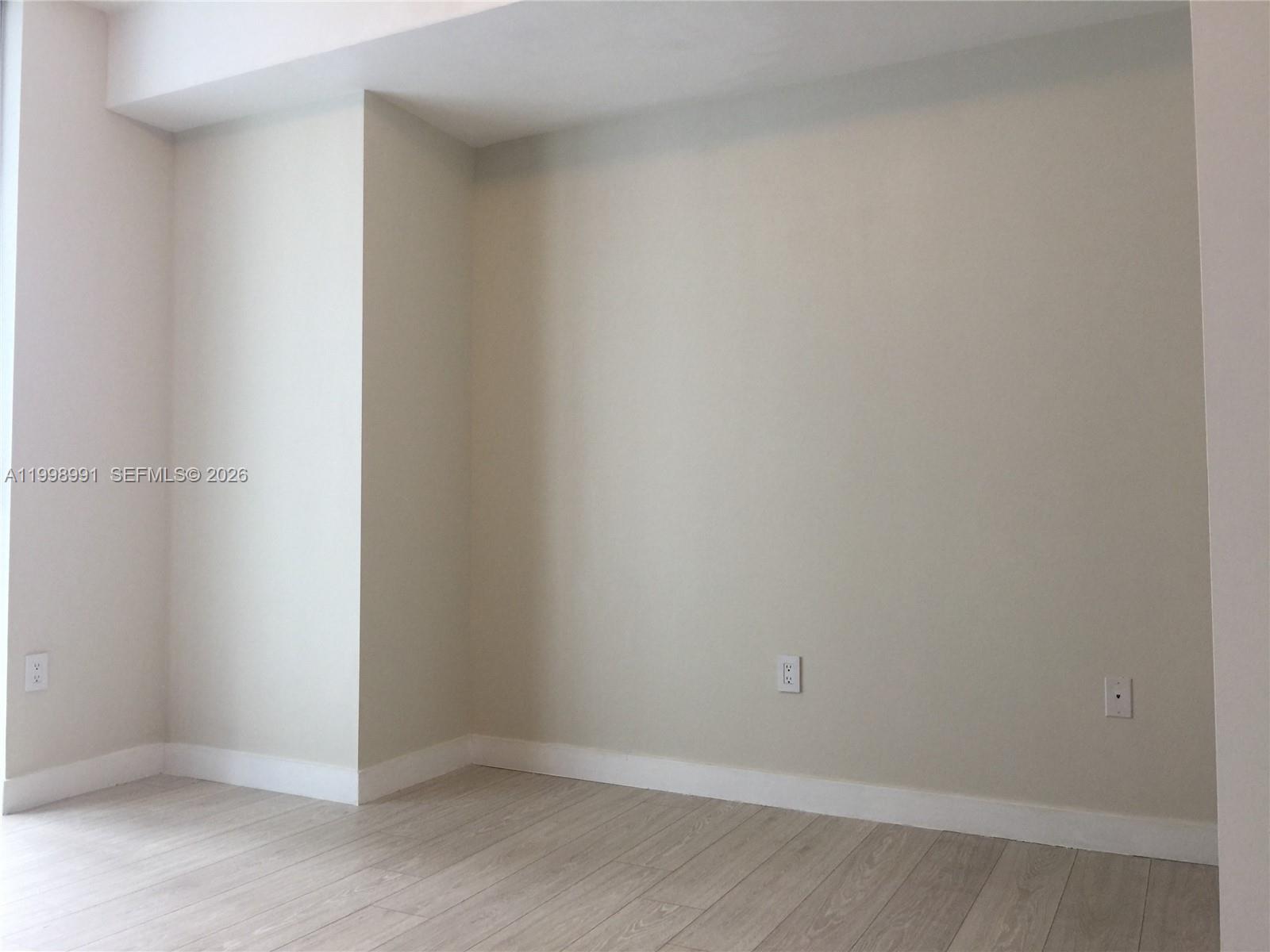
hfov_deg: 61.7
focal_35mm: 29
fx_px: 1064
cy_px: 476
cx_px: 635
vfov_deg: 48.2
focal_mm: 4.15
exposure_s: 1/40
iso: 32
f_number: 2.2
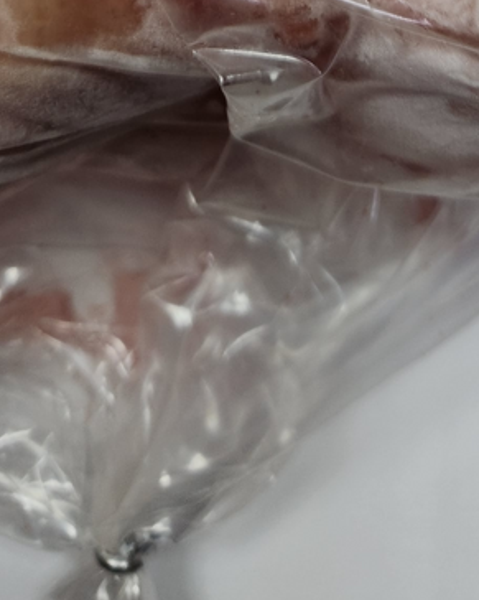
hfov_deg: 19.4
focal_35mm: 79
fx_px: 1401
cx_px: 288
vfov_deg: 19.8
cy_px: -376
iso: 80
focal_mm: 5.4
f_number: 1.8
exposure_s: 1/100
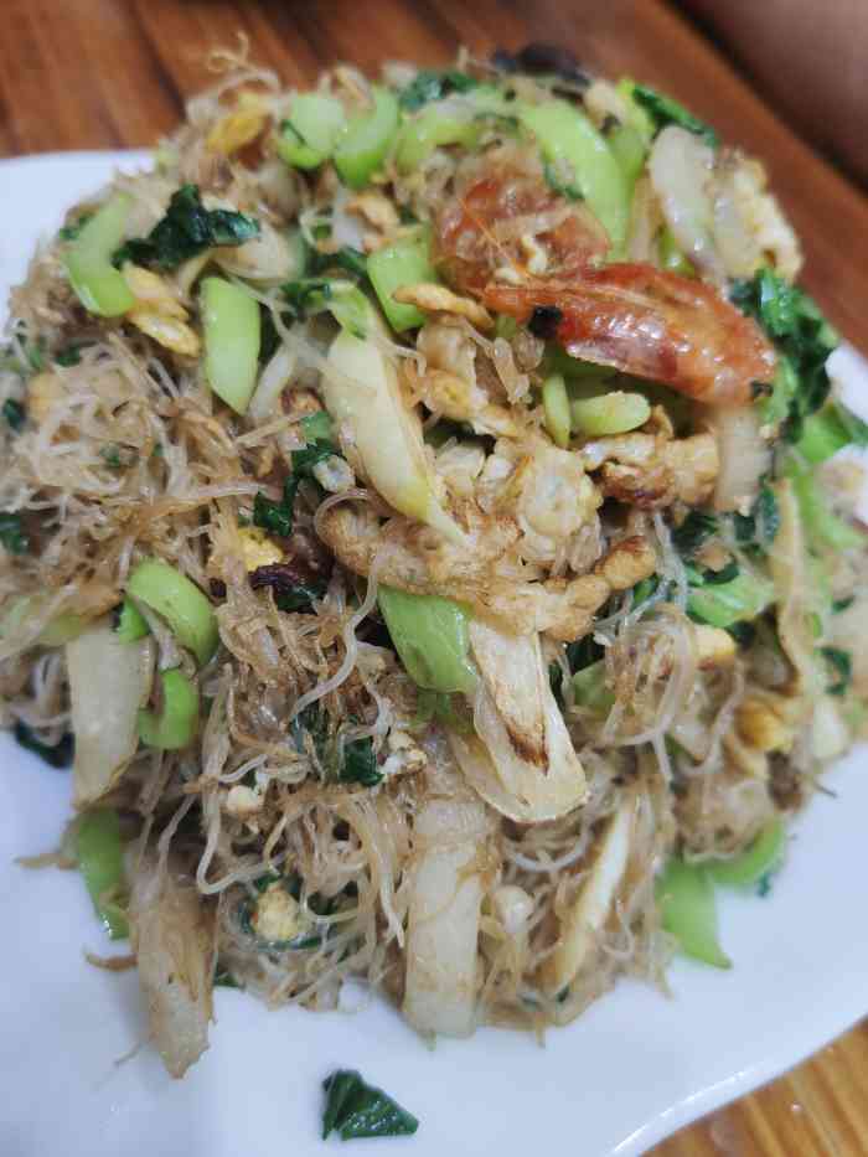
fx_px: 869
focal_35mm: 26
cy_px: 578
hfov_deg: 53.1
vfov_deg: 67.3
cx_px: 434
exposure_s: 1/50
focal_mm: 4.75
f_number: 1.75
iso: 306
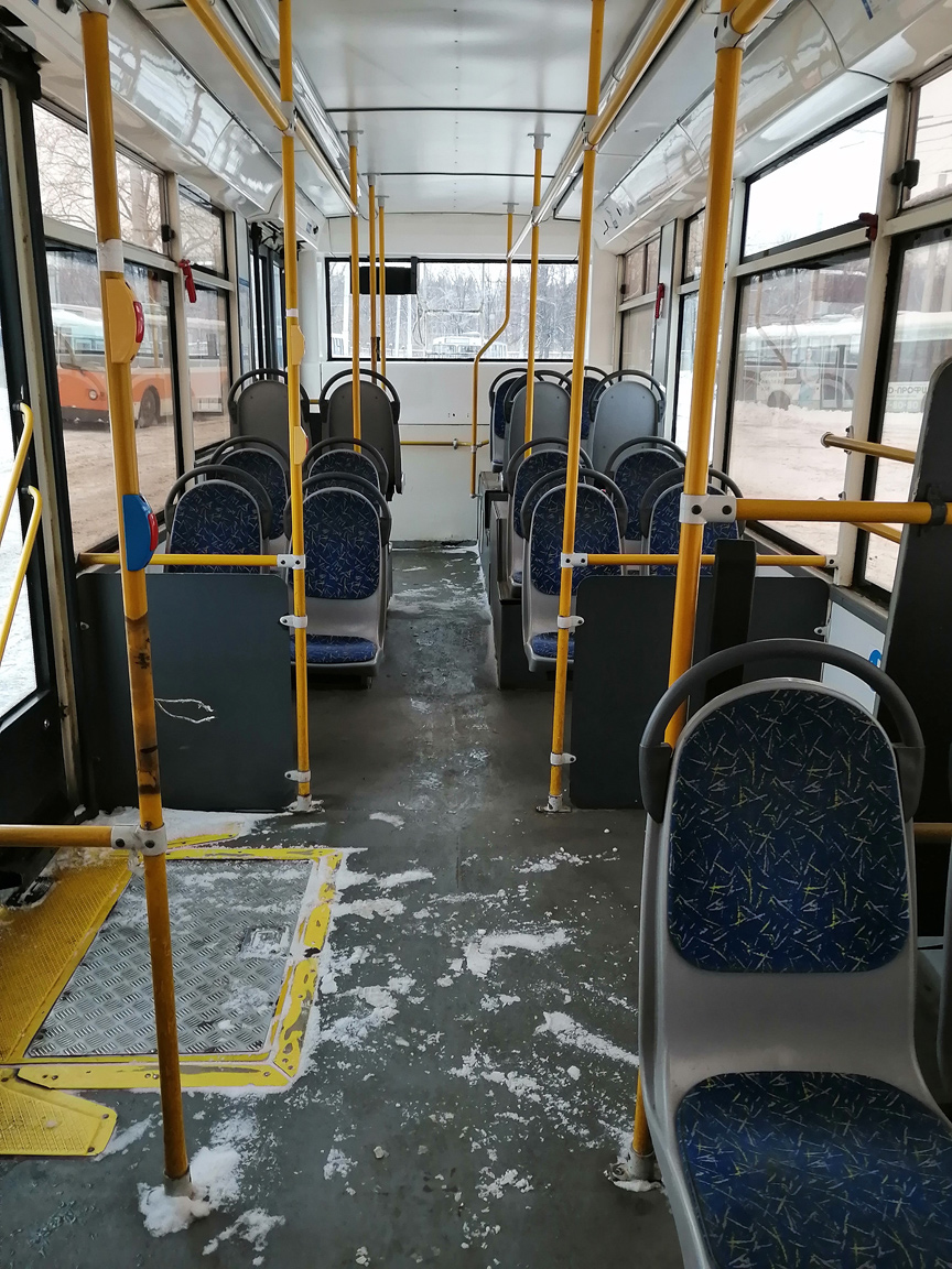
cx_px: 476
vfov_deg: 67.3
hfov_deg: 53.1
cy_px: 634
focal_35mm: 26
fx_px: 953
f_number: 1.8
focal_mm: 3.62
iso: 50
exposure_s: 1/100
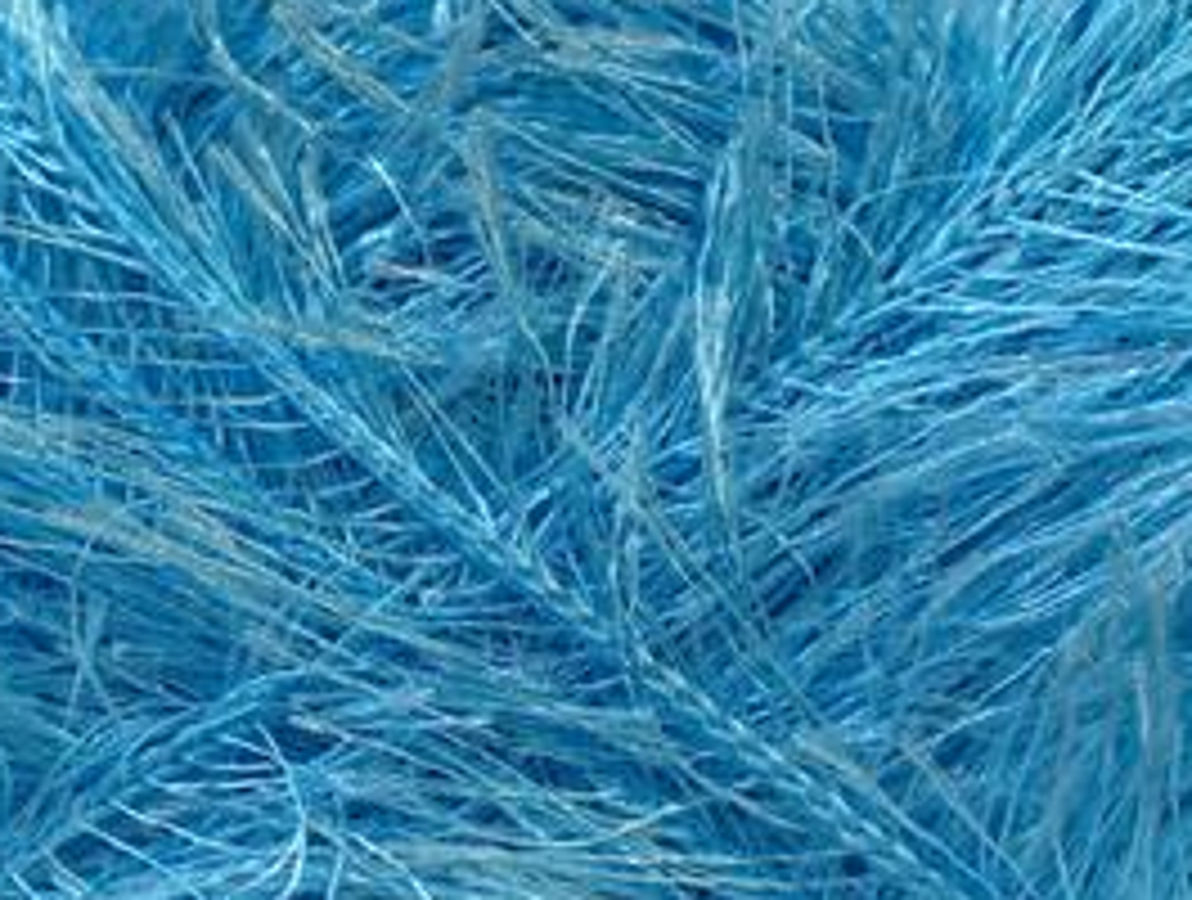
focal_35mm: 175
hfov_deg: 11.3
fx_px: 6040
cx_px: 553
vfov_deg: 8.5
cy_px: 578
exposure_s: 1/31.2
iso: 200
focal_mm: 23.76
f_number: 3
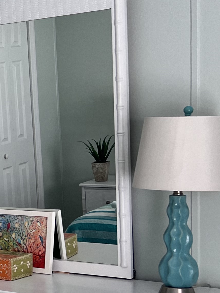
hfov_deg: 13.0
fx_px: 779
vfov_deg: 21.3
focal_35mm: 92
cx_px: -276
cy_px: 185
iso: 64
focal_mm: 5.7
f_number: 1.5
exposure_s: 1/121
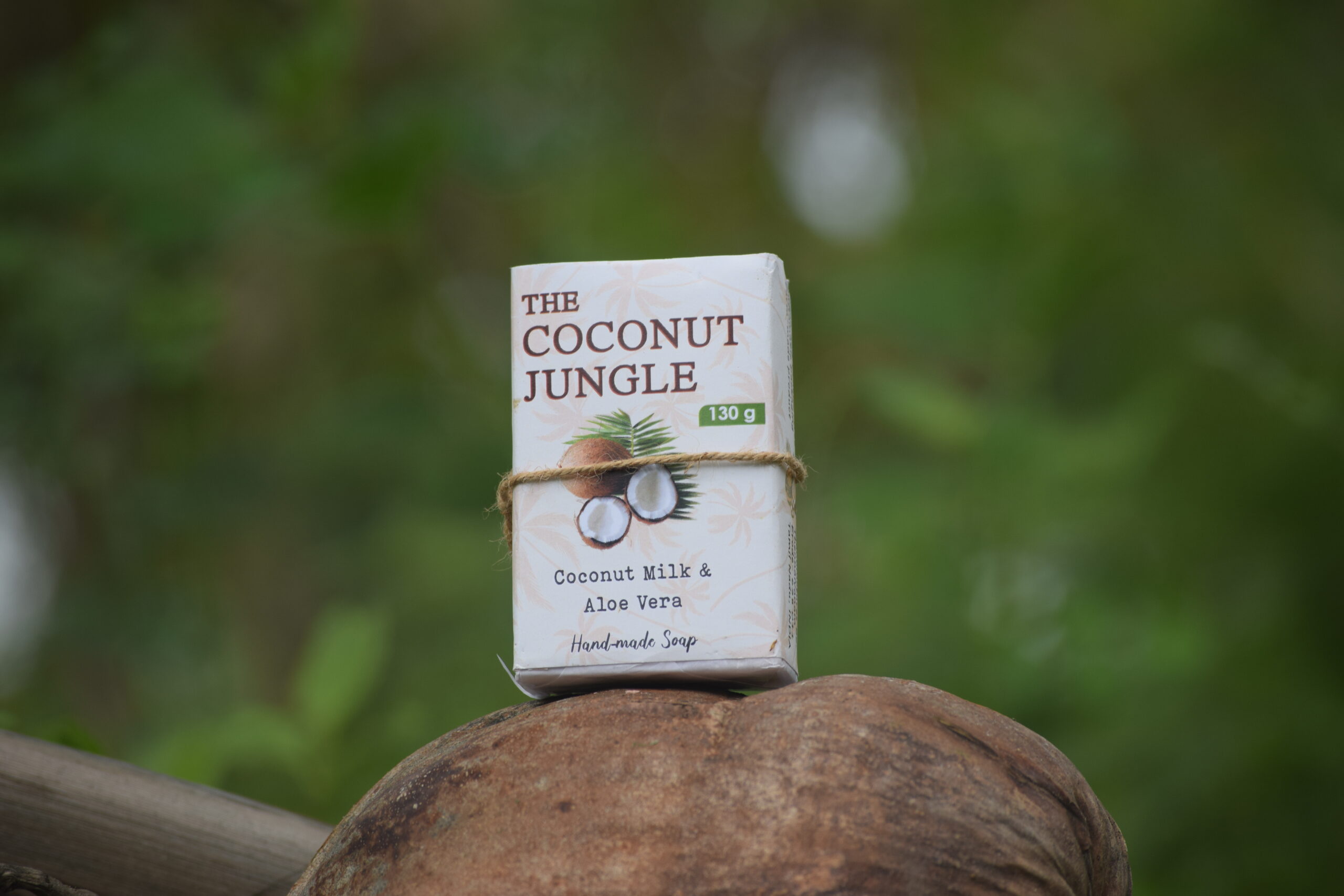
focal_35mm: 188
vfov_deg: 7.3
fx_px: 7000
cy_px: 448
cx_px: 672
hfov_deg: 11.0
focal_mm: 125
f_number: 5.6
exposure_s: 1/500
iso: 200
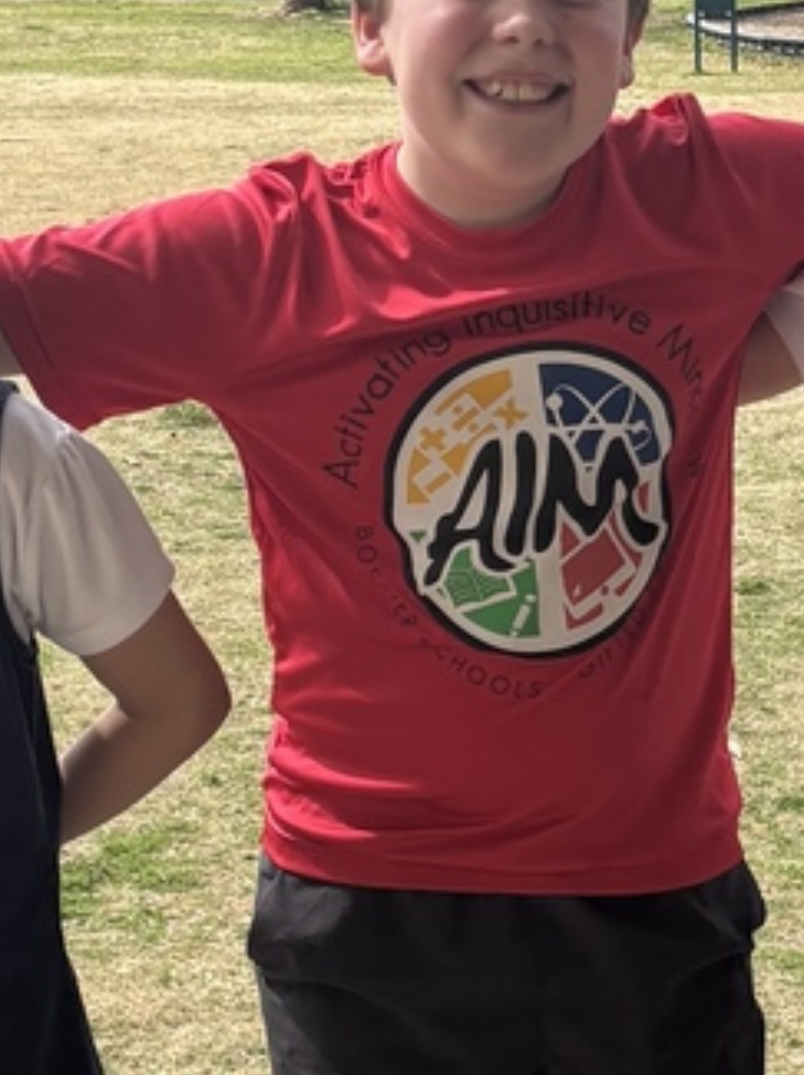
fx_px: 2544
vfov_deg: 23.4
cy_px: 916
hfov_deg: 17.7
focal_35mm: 82
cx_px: 720
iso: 50
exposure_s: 1/3021
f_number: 1.6
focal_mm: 5.96
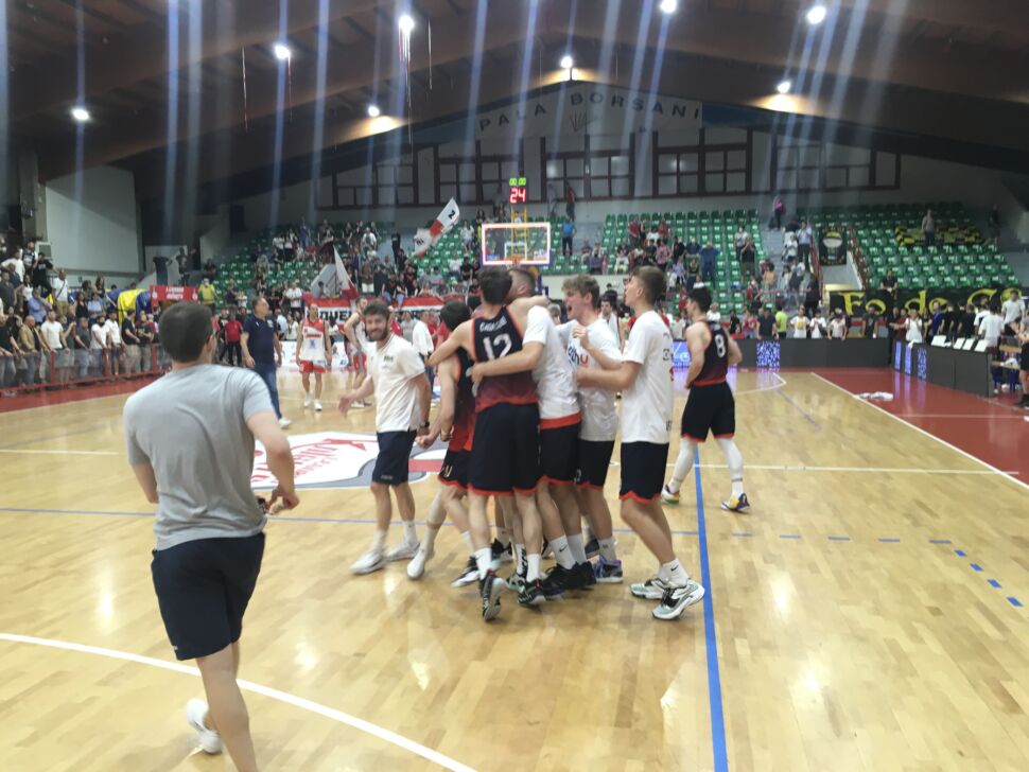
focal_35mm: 29
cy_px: 386
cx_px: 514
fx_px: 862
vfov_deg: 48.2
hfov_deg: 61.6
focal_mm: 4.15
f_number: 2.2
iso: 64
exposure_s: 1/33
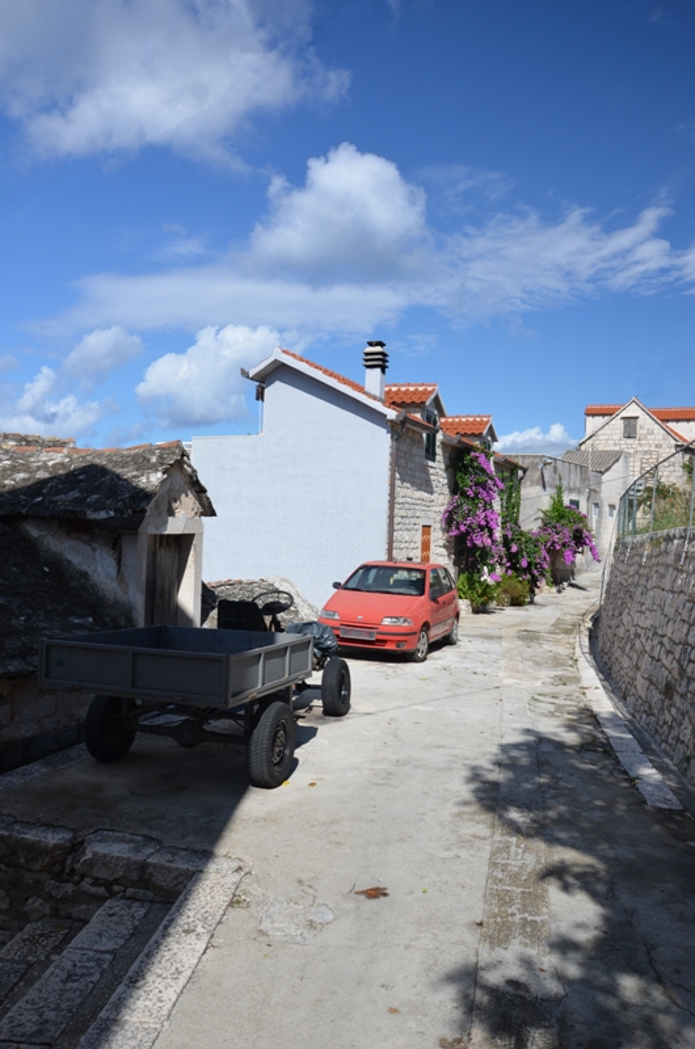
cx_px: 348
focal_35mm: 27
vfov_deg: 67.5
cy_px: 524
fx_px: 785
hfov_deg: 47.7
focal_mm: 18
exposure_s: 1/250
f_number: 8
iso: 140
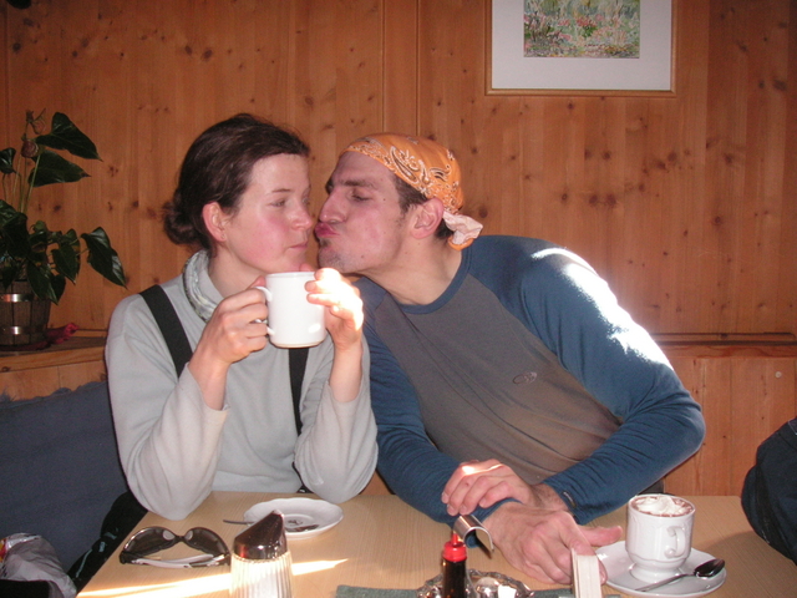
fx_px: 875
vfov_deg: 37.7
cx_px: 398
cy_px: 299
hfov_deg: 49.0
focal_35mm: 38
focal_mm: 6.3
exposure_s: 1/45
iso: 160
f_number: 3.3
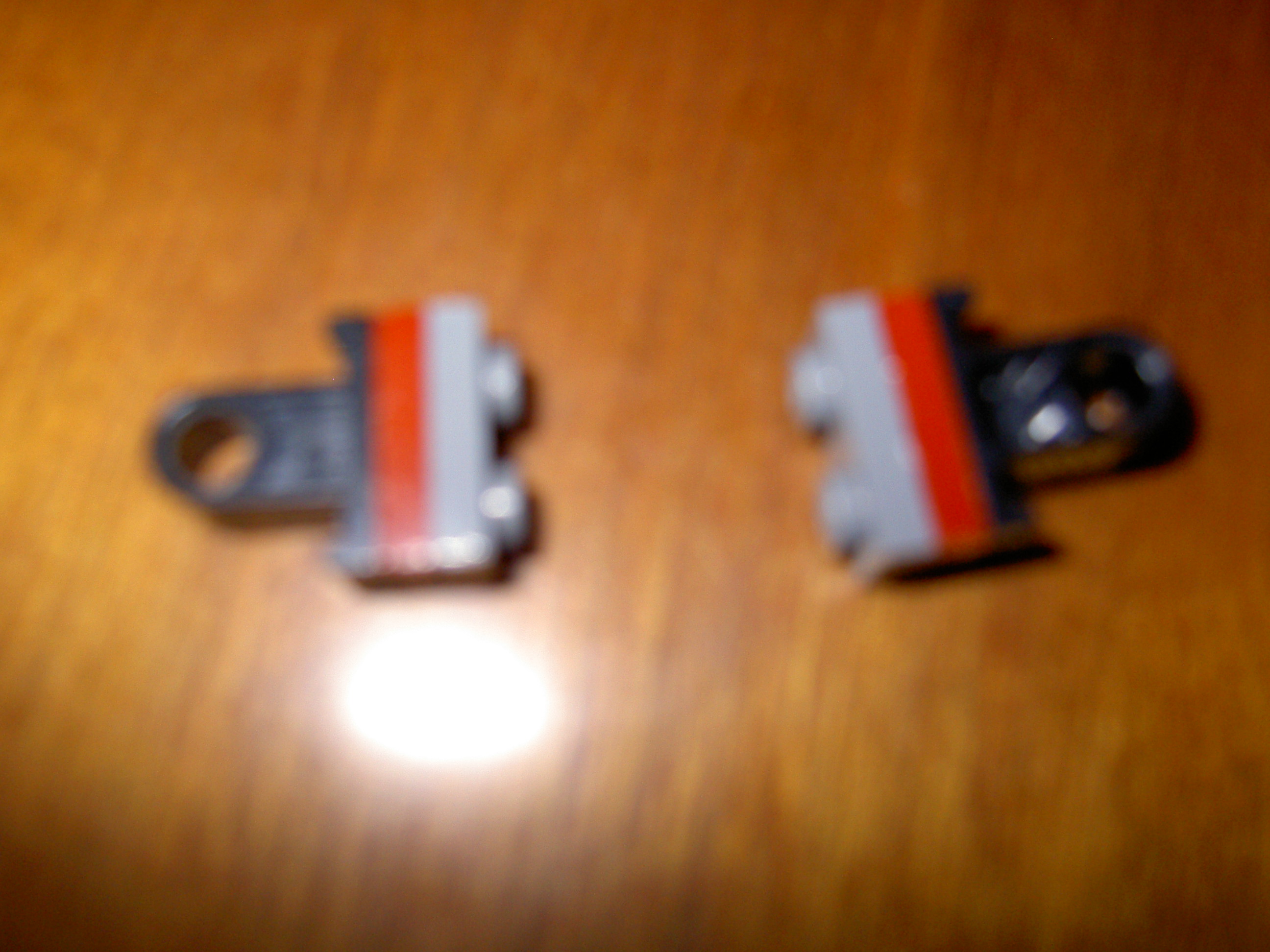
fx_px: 1247
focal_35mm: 34
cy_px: 476
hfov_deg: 54.0
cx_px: 635
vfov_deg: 41.8
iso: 100
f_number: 2.8
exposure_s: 1/60
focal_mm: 5.6
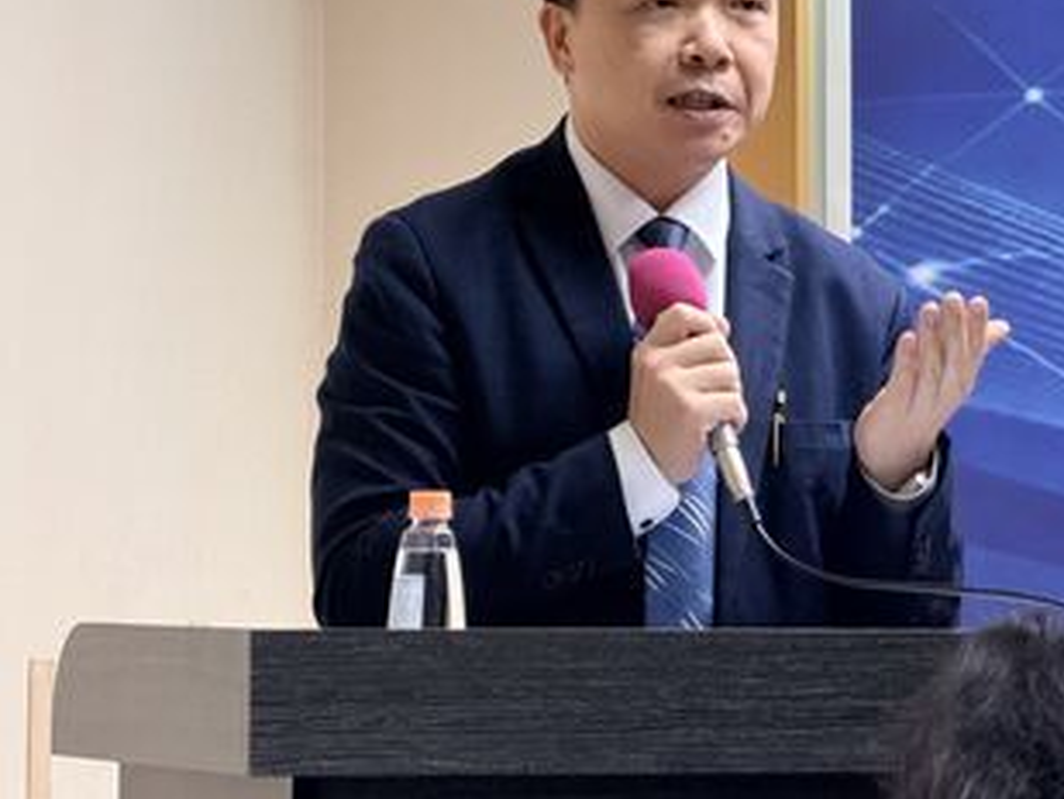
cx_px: 919
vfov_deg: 7.7
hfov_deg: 10.2
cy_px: 207
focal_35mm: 194
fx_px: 5965
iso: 320
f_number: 2.8
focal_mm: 16.89
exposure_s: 1/60
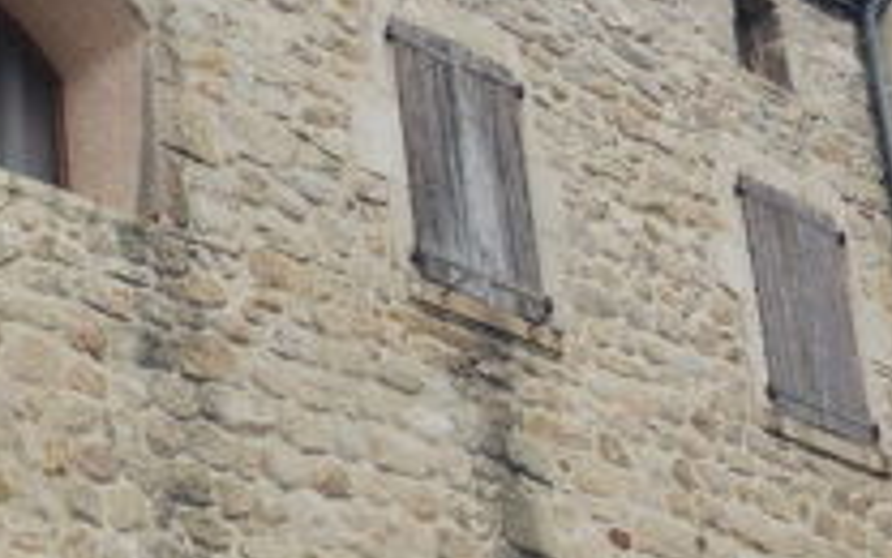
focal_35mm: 114
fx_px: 2771
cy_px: 768
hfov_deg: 17.6
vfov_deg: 11.1
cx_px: -94
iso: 100
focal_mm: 6.2
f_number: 3.3
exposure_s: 1/320
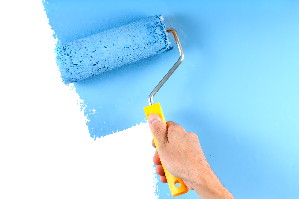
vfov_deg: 8.7
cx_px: 150
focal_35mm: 158
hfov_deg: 13.1
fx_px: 1307
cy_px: 100
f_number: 8
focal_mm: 105
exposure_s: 1/250
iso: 160
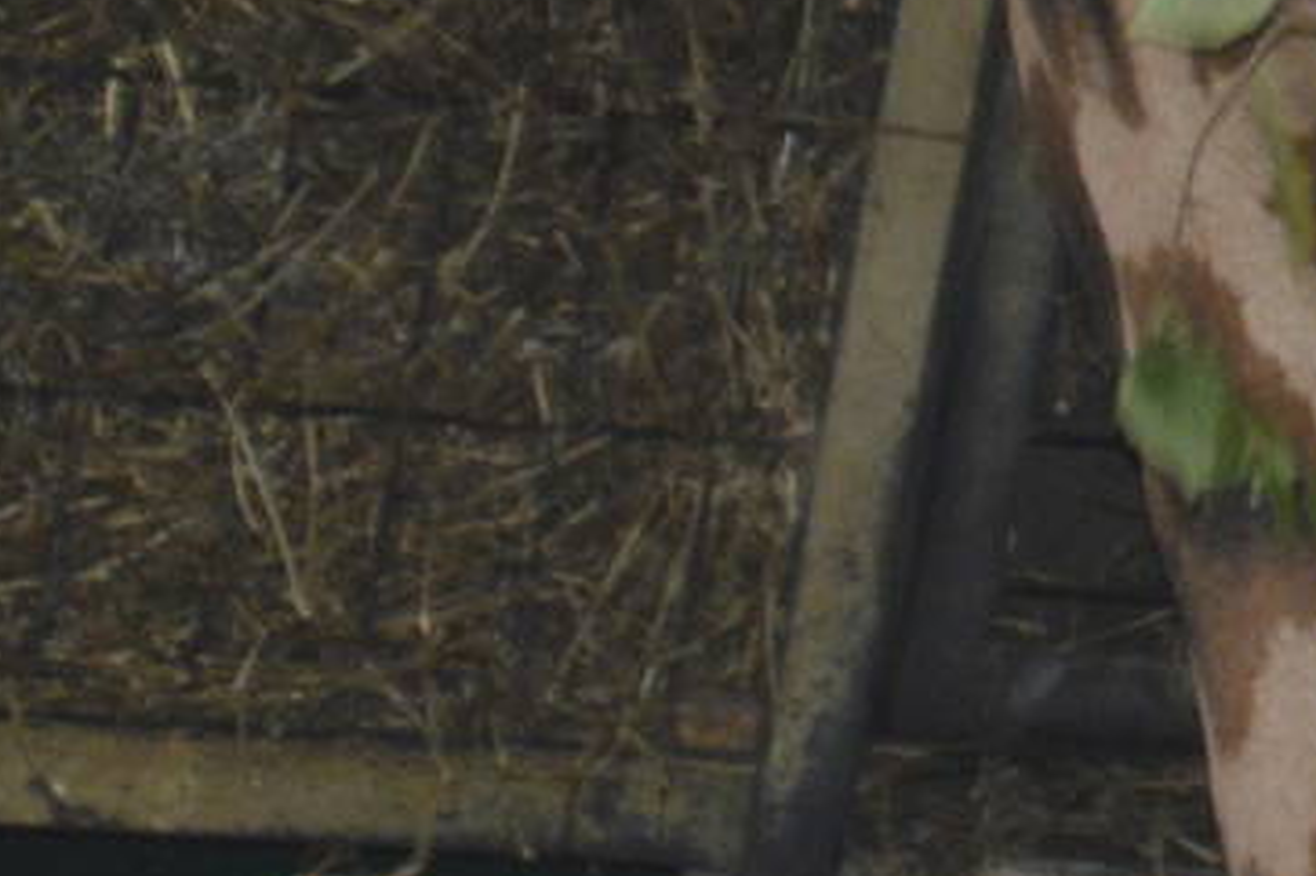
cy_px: -596
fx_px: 15017
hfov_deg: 4.9
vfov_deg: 3.3
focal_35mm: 411
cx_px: 2472
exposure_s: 1/60
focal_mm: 62
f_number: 5
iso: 1800
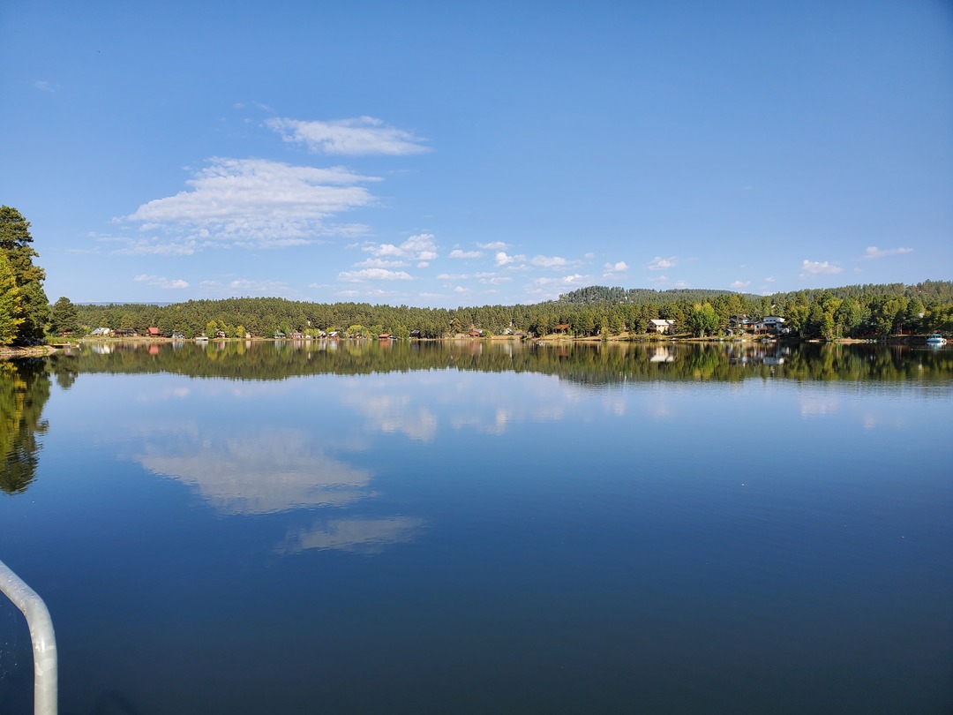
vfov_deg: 53.1
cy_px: 358
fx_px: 716
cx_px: 476
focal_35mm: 26
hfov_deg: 67.3
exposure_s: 1/1344
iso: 50
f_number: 2.4
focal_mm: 4.3
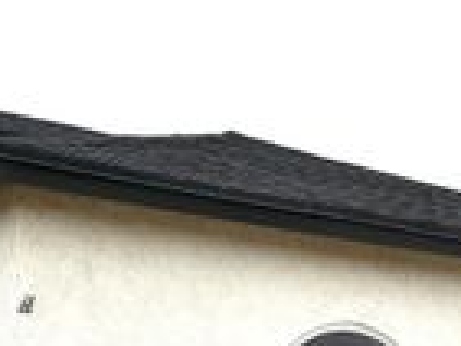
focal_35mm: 92
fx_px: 1226
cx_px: 229
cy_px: 468
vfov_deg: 15.2
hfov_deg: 21.3
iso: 50
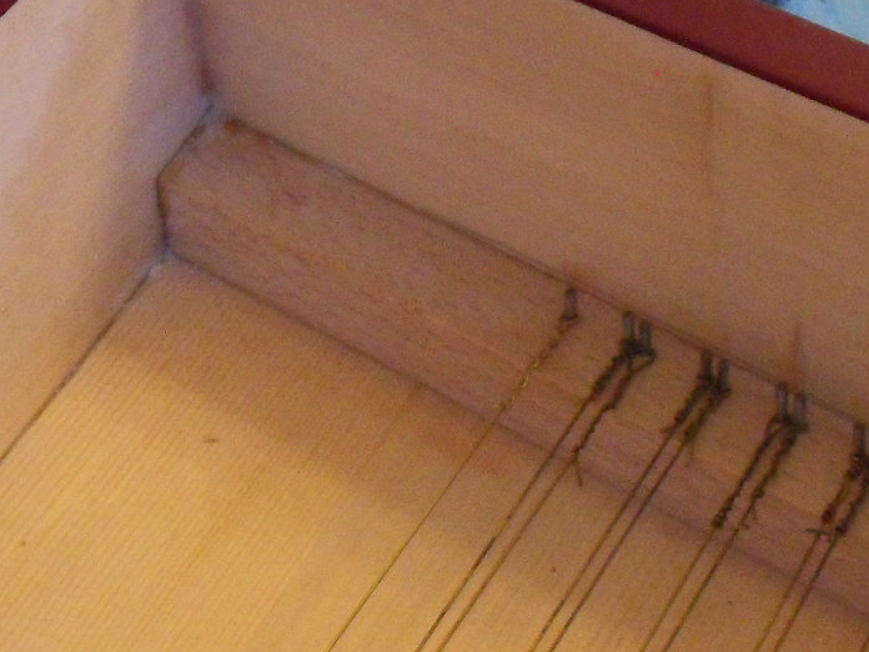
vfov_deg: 9.6
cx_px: 558
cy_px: 746
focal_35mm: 153
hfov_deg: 12.9
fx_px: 3841
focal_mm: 9.1
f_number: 4.5
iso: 400
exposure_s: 1/20
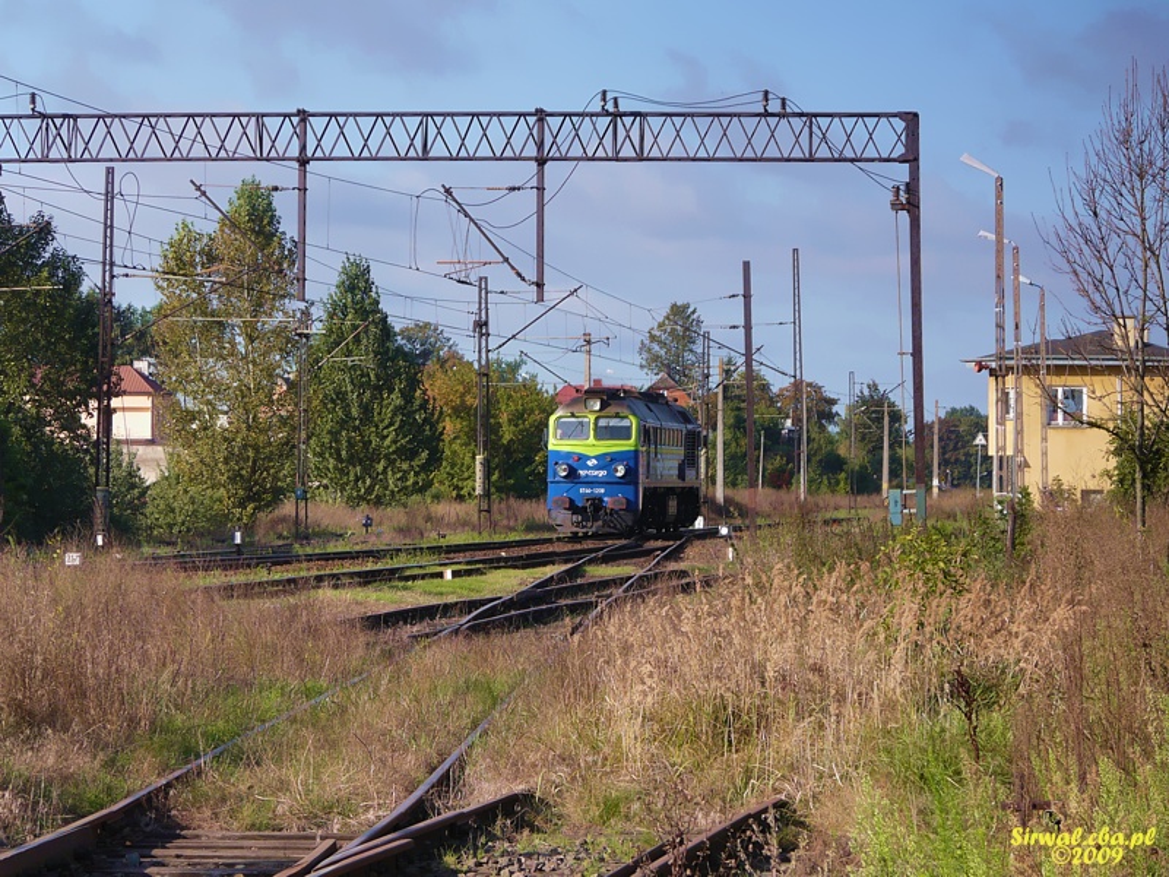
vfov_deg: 11.0
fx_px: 4559
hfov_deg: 14.6
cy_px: 438
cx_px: 584
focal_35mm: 135
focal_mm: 22.1
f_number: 4.5
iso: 100
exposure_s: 1/320
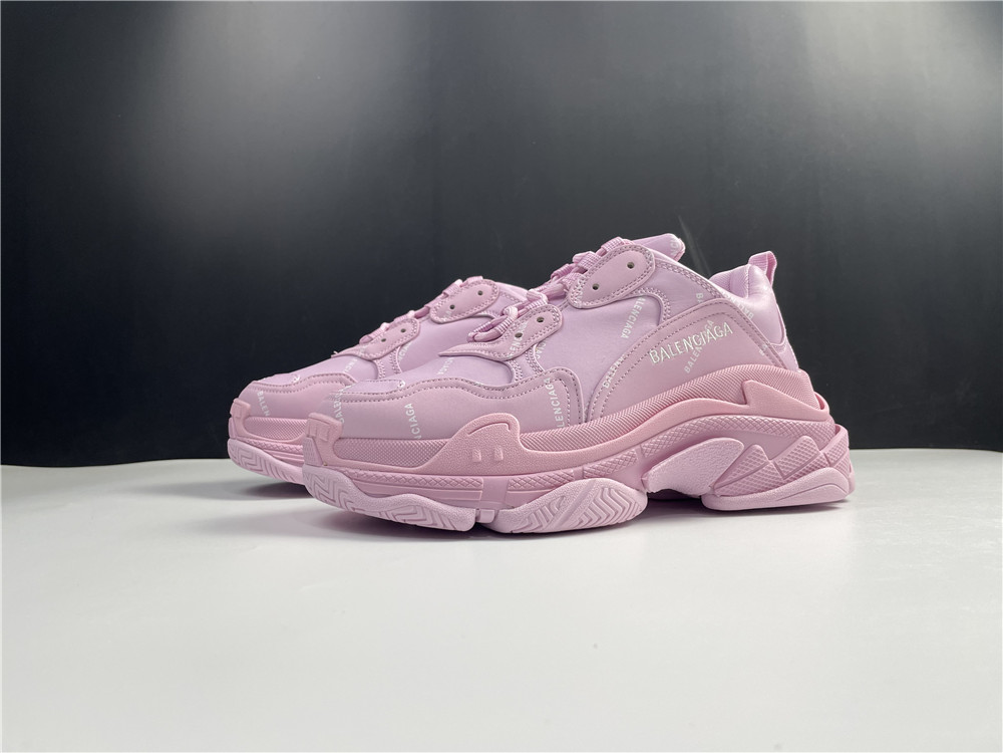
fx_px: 753
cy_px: 376
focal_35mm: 26
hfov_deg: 67.3
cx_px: 502
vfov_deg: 53.1
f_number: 1.6
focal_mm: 4.2
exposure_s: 1/121
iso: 64
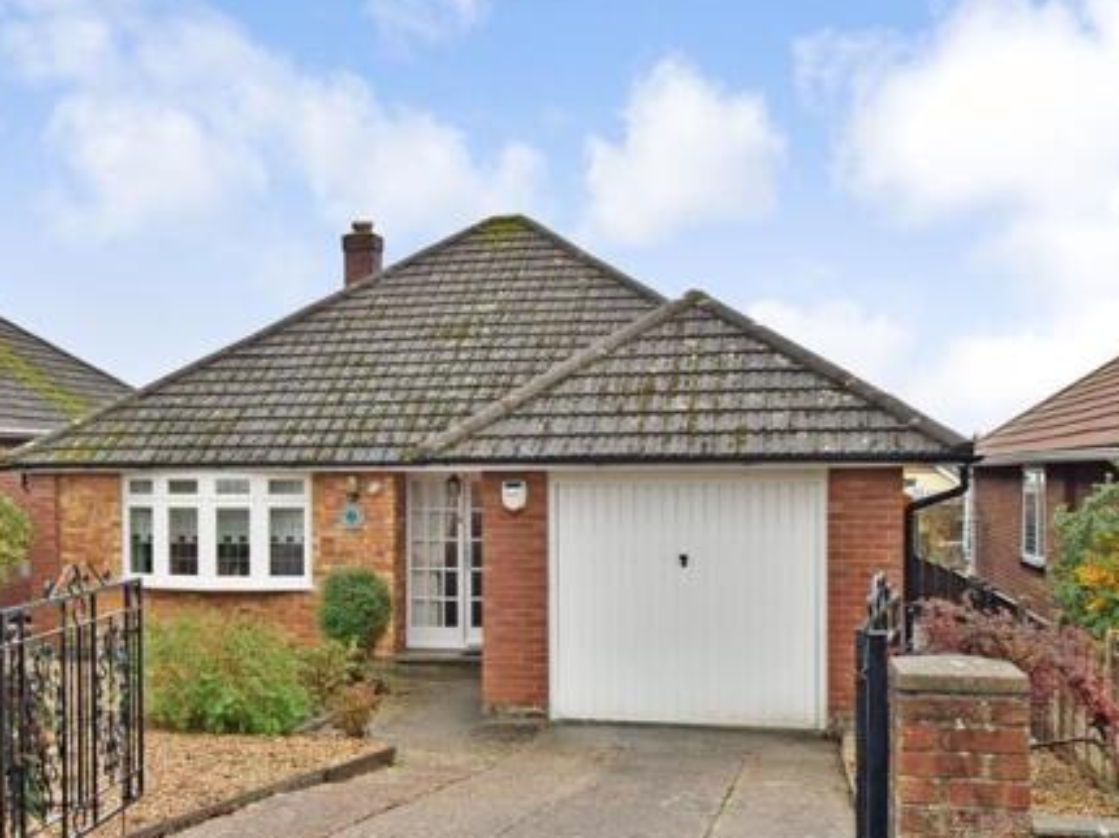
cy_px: 509
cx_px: 367
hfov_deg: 42.4
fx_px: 1422
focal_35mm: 44
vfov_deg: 32.7
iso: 640
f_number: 8
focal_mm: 20
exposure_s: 1/100
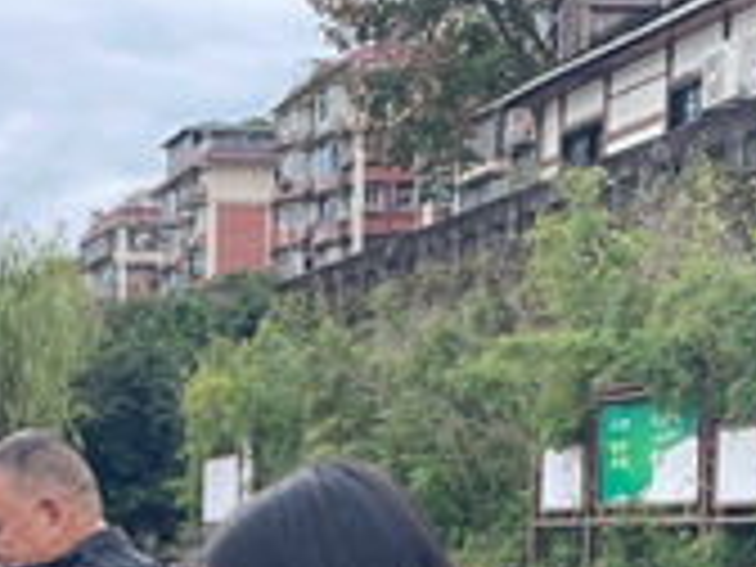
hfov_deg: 19.2
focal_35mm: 99
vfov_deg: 13.9
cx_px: -40
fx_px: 2162
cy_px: 886
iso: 32
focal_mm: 4.2
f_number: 1.6
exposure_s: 1/371
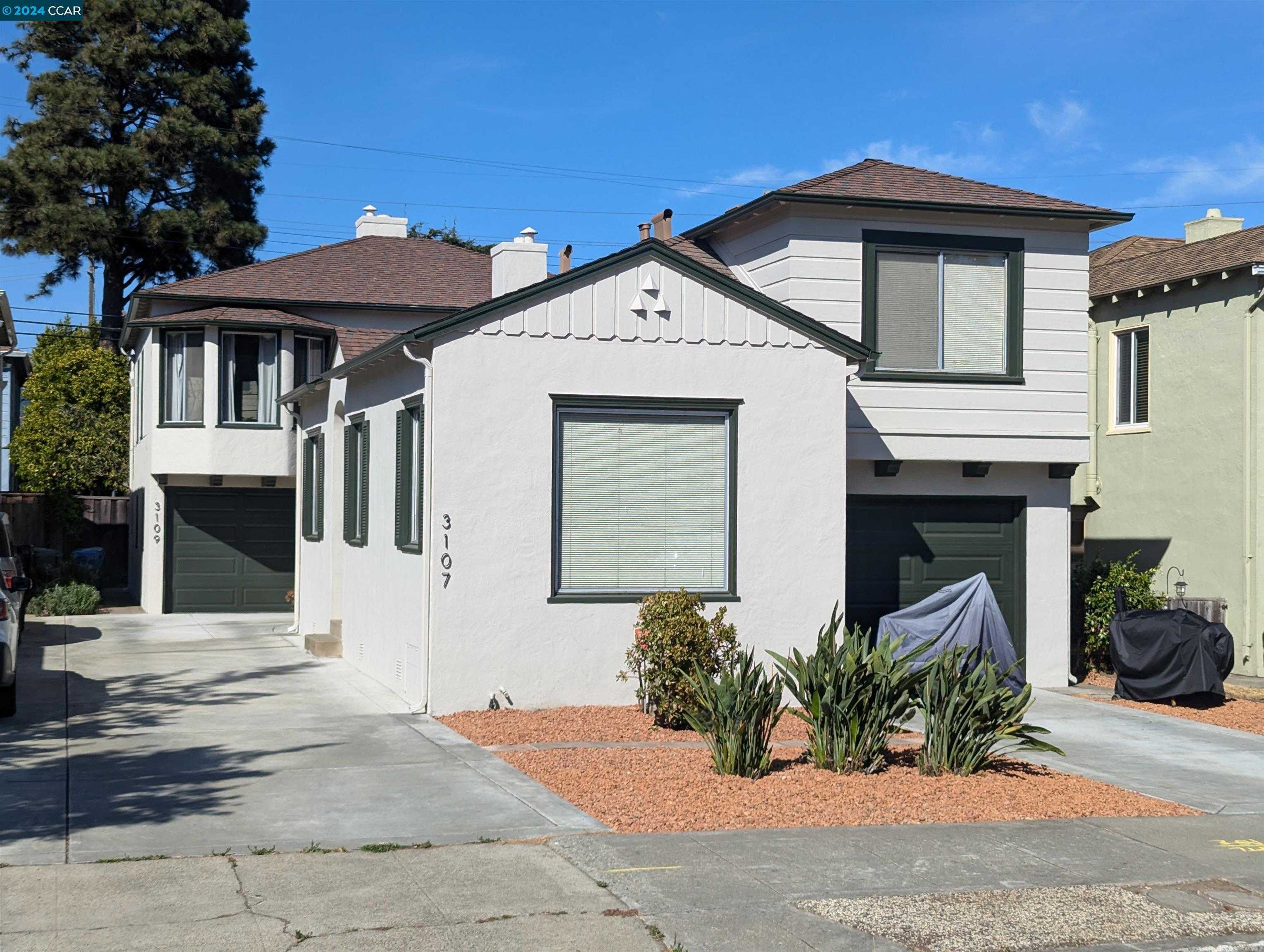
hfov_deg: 39.6
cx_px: 632
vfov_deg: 30.3
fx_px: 1755
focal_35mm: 48
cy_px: 476
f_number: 1.85
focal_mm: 6.81
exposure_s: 1/3300
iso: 69
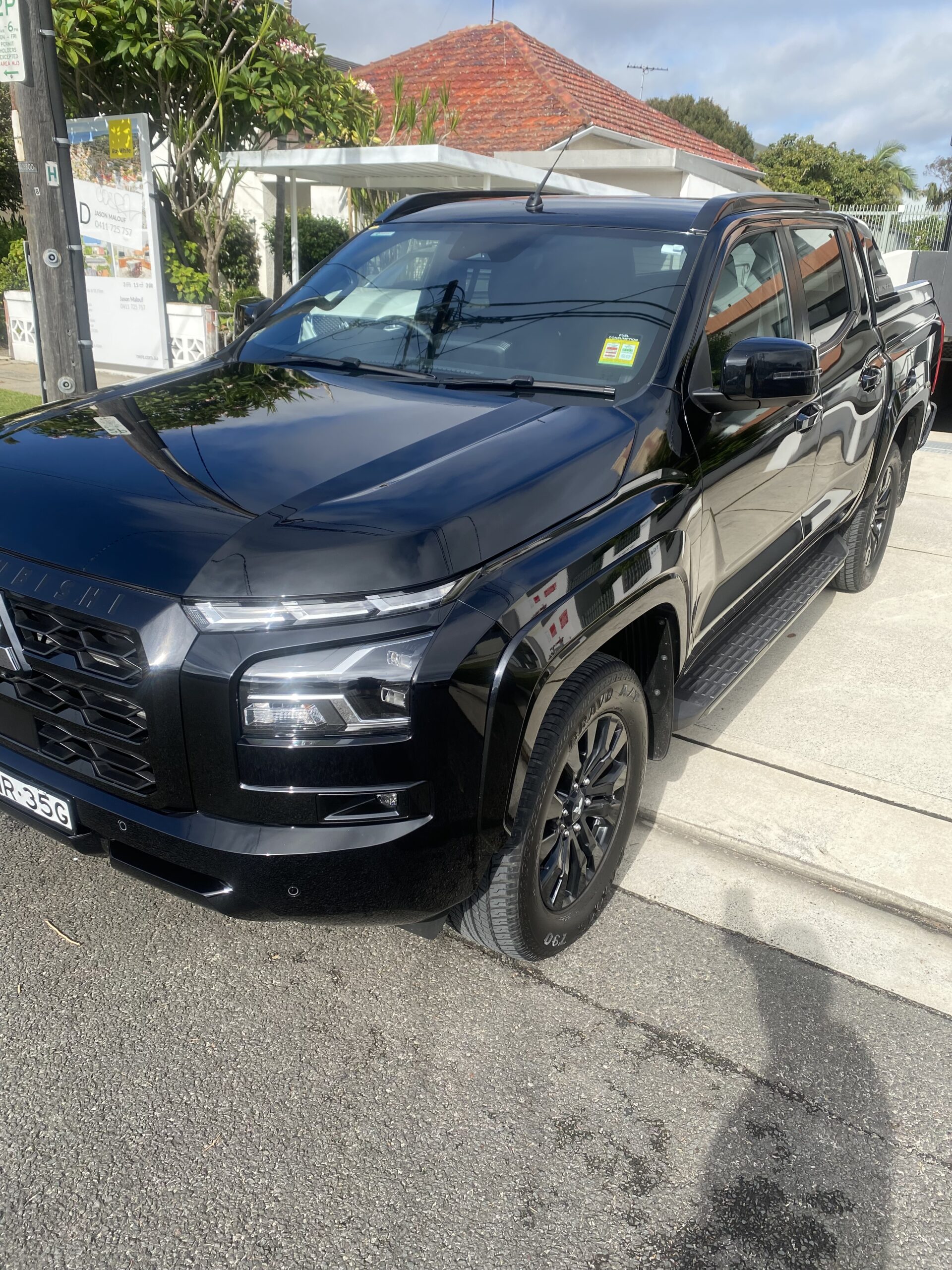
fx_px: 953
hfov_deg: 53.1
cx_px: 476
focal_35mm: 26
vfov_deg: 67.3
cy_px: 635
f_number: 1.8
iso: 32
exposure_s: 1/1838
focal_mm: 4.25
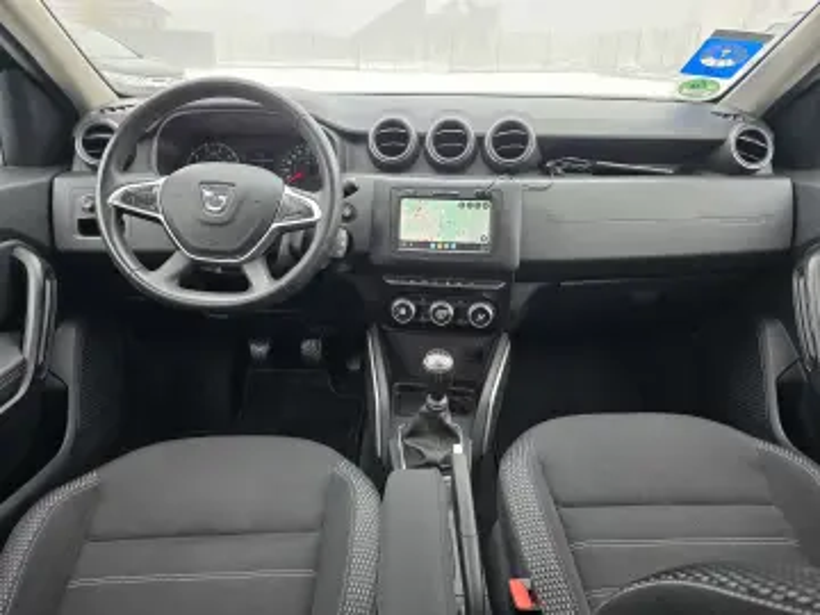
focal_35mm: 23
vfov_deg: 58.9
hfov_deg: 73.9
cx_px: 410
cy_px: 308
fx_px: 545
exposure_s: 1/180
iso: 160
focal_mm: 6.3
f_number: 1.7
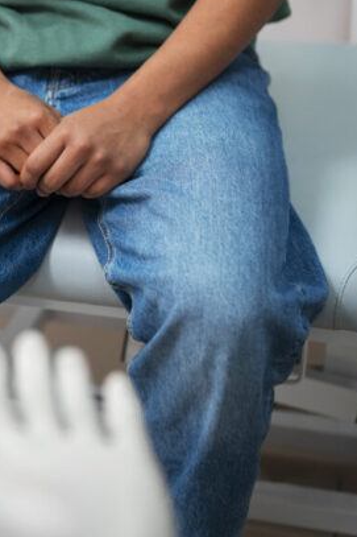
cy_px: 177
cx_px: 79
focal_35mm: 74
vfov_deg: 27.2
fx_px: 1102
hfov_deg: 18.3
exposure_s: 1/400
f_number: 1.6
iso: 500
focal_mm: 35
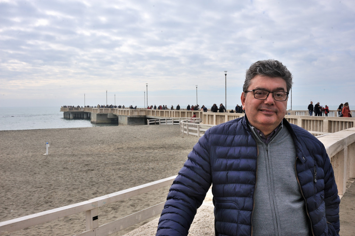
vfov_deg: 31.1
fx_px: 424
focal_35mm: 43
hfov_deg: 45.5
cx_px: 178
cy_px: 118
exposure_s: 1/320
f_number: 16
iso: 200
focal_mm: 43
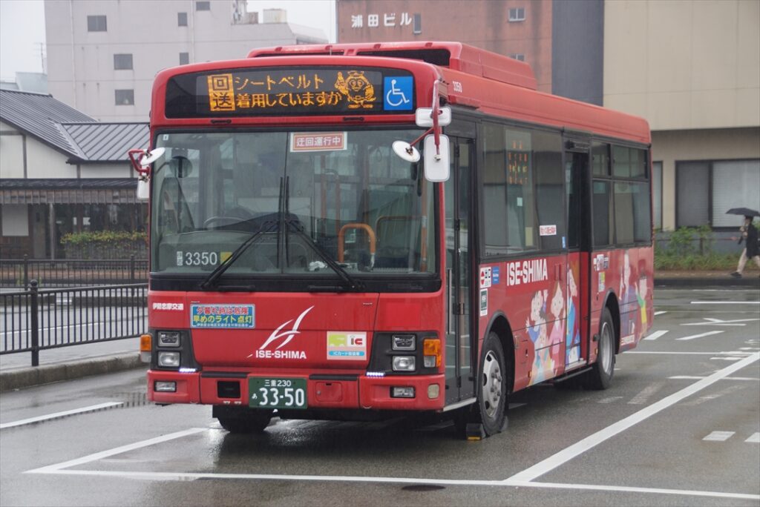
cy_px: 254
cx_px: 380
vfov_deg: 15.2
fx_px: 1901
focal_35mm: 90
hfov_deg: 22.6
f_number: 5
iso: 125
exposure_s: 1/100
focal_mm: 60
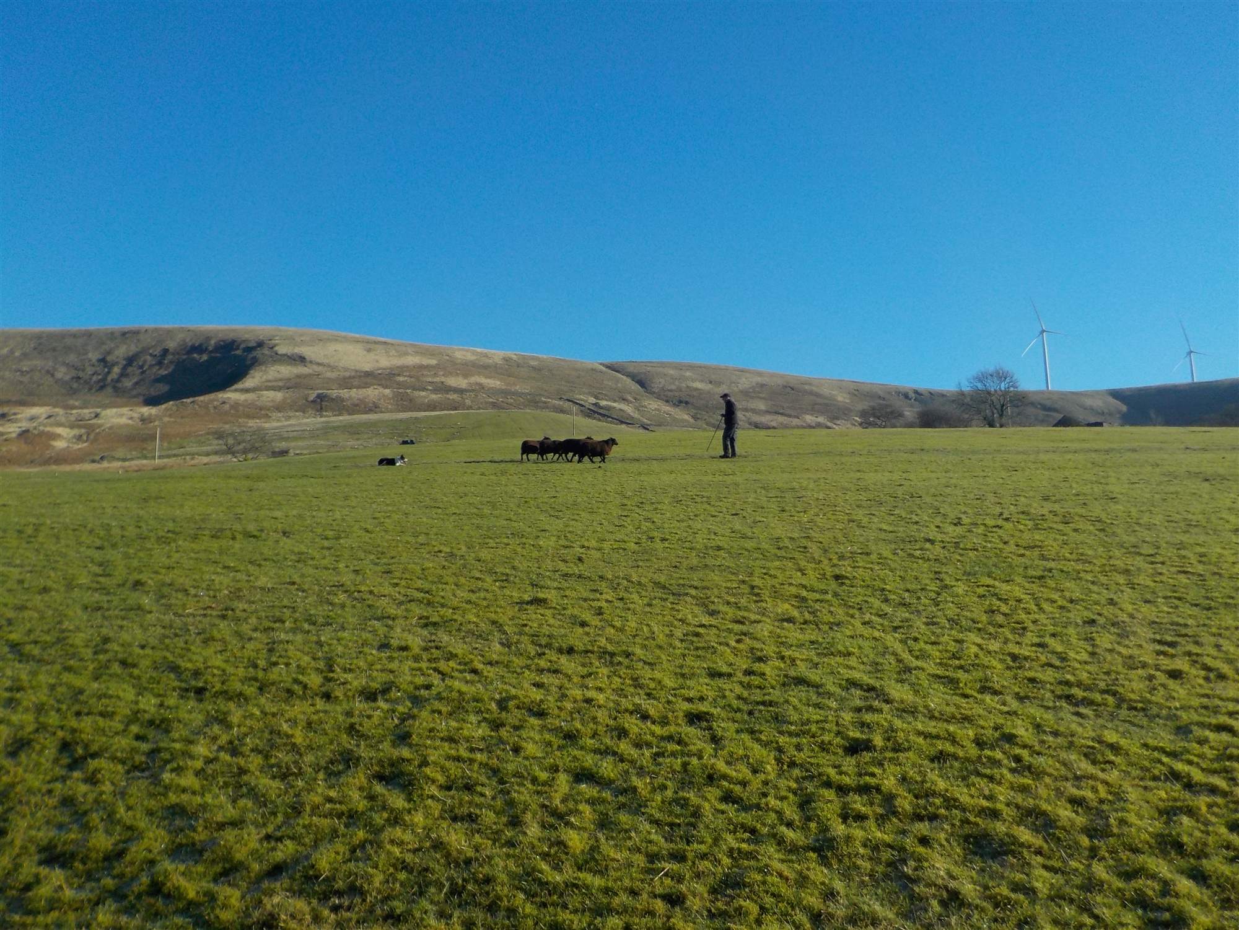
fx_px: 1074
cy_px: 465
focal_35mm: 30
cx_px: 620
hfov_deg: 60.0
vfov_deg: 46.8
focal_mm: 4.1
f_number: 3.3
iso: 125
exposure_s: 1/1250
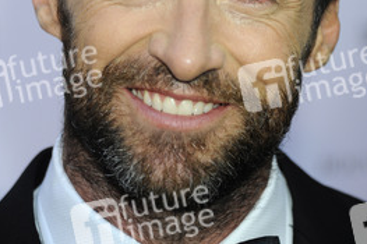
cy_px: 10
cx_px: 183
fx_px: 2323
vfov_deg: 6.0
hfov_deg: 9.0
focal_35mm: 228
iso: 640
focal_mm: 150
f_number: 5.6
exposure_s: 1/200
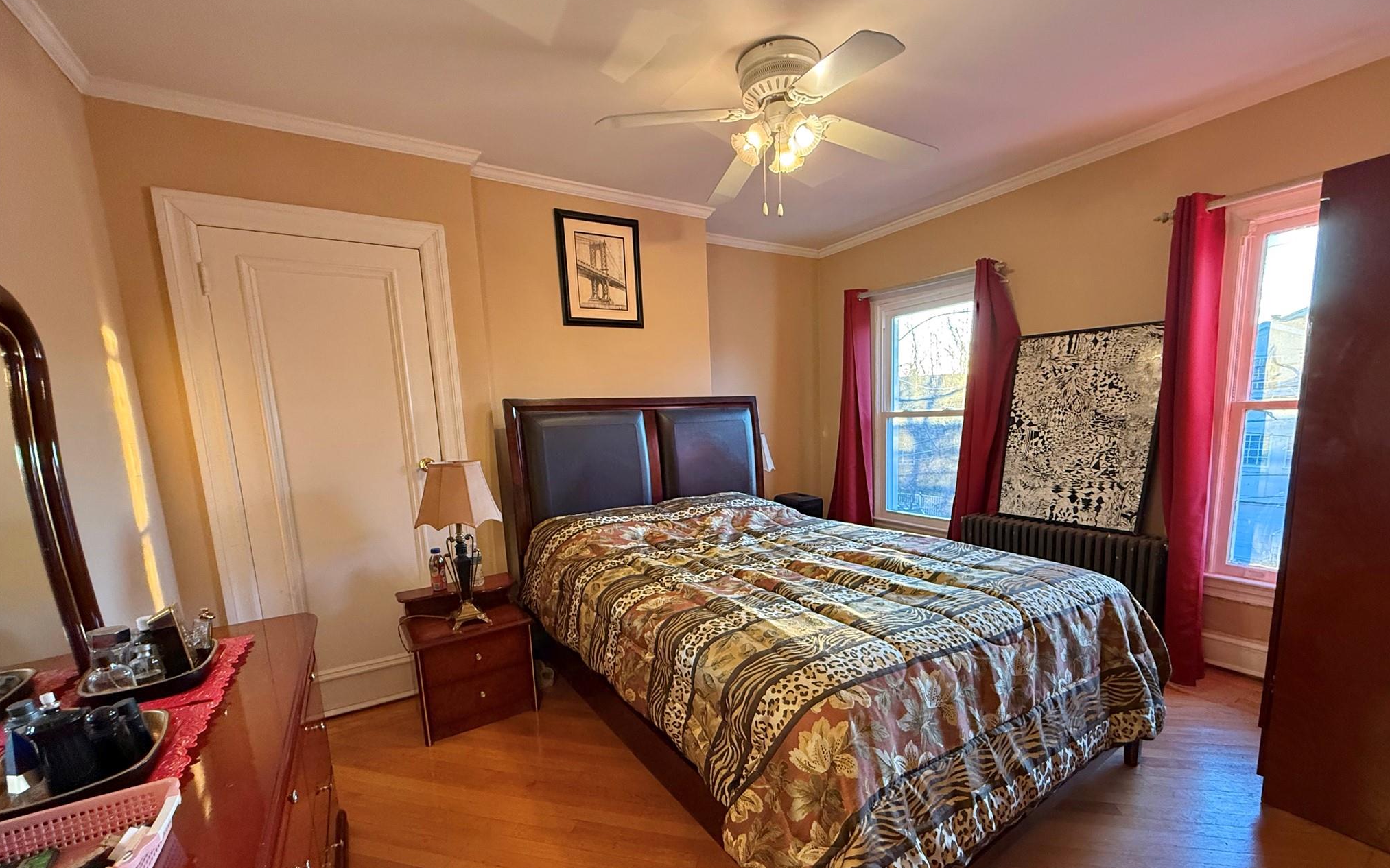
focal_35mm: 15
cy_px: 505
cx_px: 699
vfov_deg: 74.2
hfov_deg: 101.5
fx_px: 568
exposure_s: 1/60
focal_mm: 2.22
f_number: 2.2
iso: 400
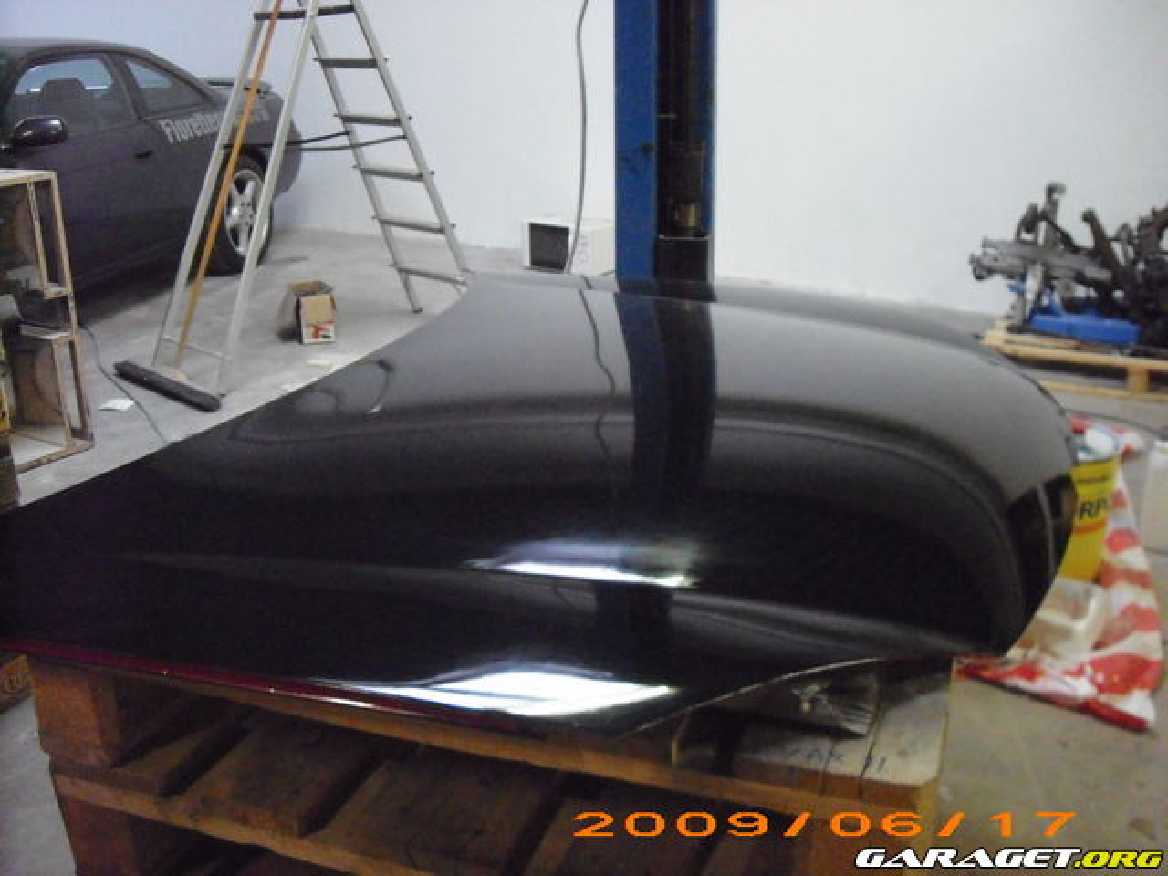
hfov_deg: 50.1
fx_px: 1248
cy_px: 438
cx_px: 584
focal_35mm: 37
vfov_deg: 38.7
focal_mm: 6.2
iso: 1250
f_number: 2.7
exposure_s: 1/40
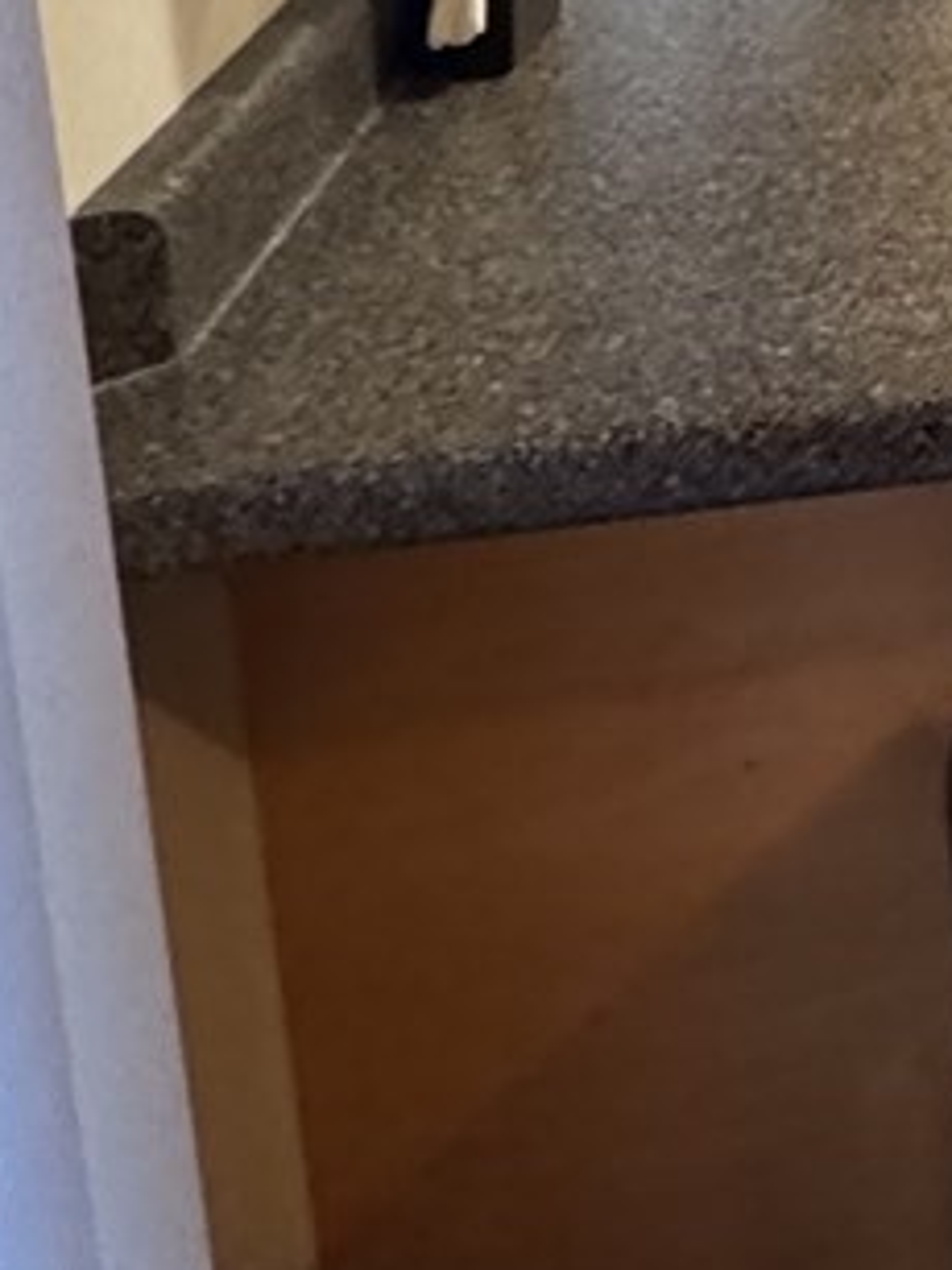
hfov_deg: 16.7
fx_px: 2569
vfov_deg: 25.2
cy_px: -232
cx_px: 1805
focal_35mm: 70
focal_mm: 2.22
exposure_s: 1/40
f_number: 2.2
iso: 800
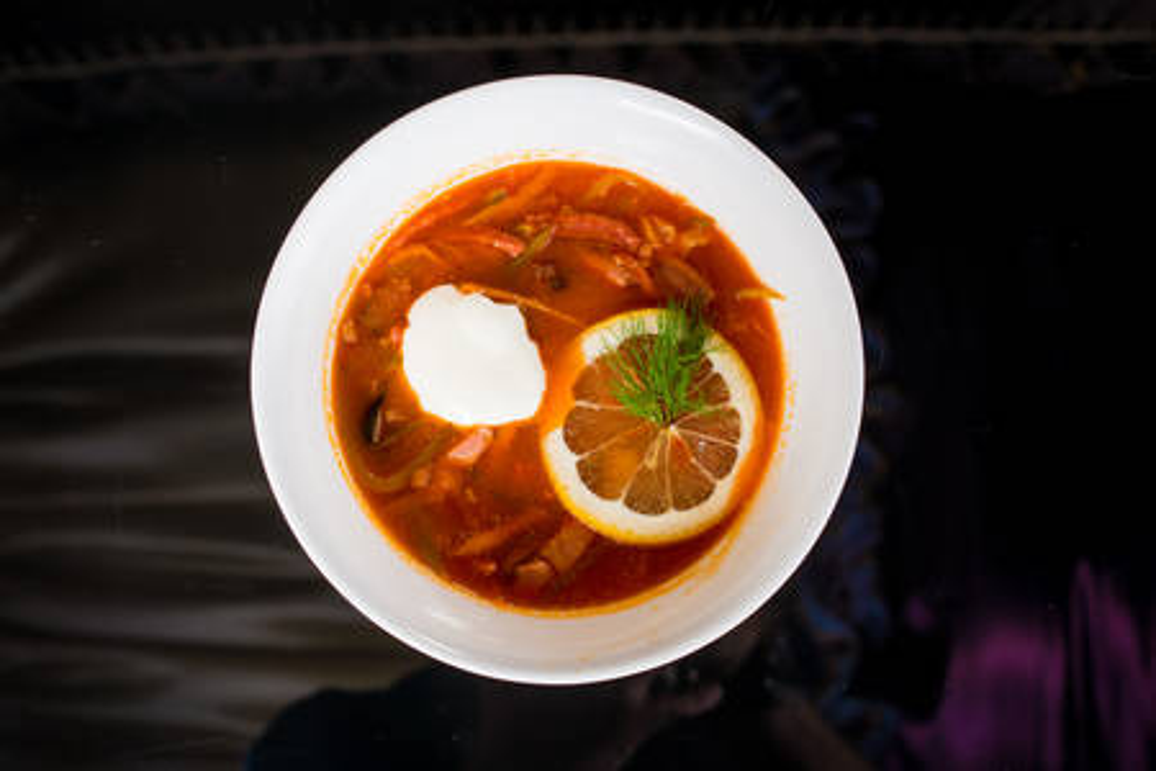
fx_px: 1124
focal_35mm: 35
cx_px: 578
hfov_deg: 54.4
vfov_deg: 37.9
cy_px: 386
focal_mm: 35
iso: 100
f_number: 8
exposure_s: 1/125
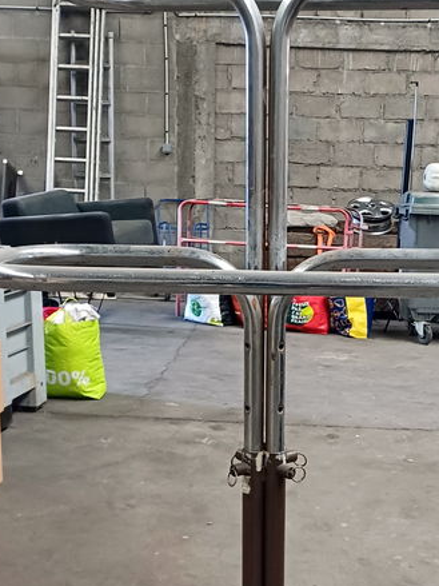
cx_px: 267
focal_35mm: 57
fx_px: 964
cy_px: 439
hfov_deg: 25.6
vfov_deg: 33.1
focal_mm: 4.65
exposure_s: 1/20
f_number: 1.8
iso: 640
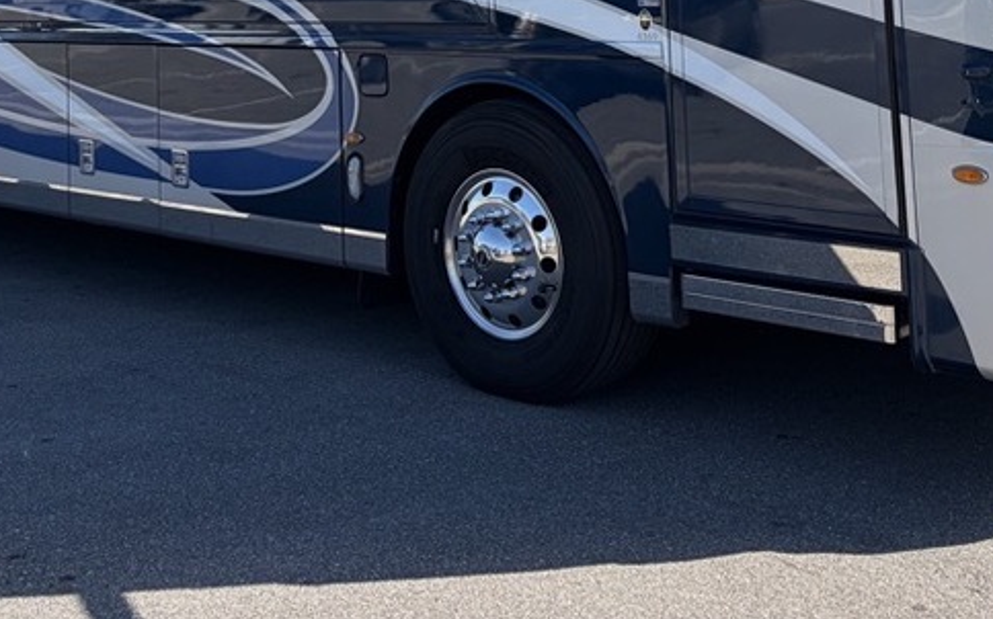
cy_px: -141
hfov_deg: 35.7
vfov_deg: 21.0
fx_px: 1542
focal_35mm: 57
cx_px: 472
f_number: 1.6
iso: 50
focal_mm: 5.96
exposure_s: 1/1953
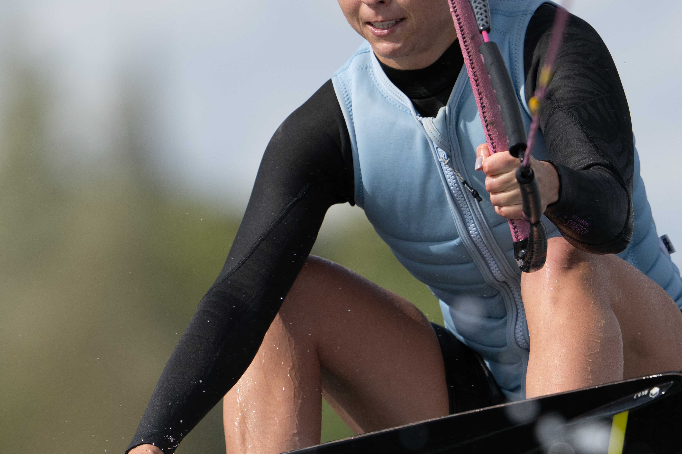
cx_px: 397
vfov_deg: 1.5
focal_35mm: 900
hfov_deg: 2.3
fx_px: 17049
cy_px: 341
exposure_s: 1/3200
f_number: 5
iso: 320
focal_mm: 400
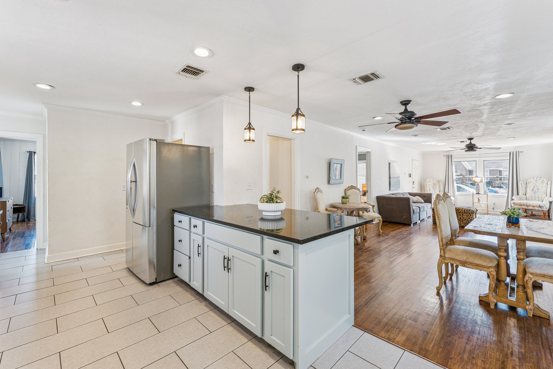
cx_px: 276
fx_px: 233
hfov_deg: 99.7
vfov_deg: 76.6
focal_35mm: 15
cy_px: 184
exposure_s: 1/25
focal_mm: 15.2
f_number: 10
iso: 200
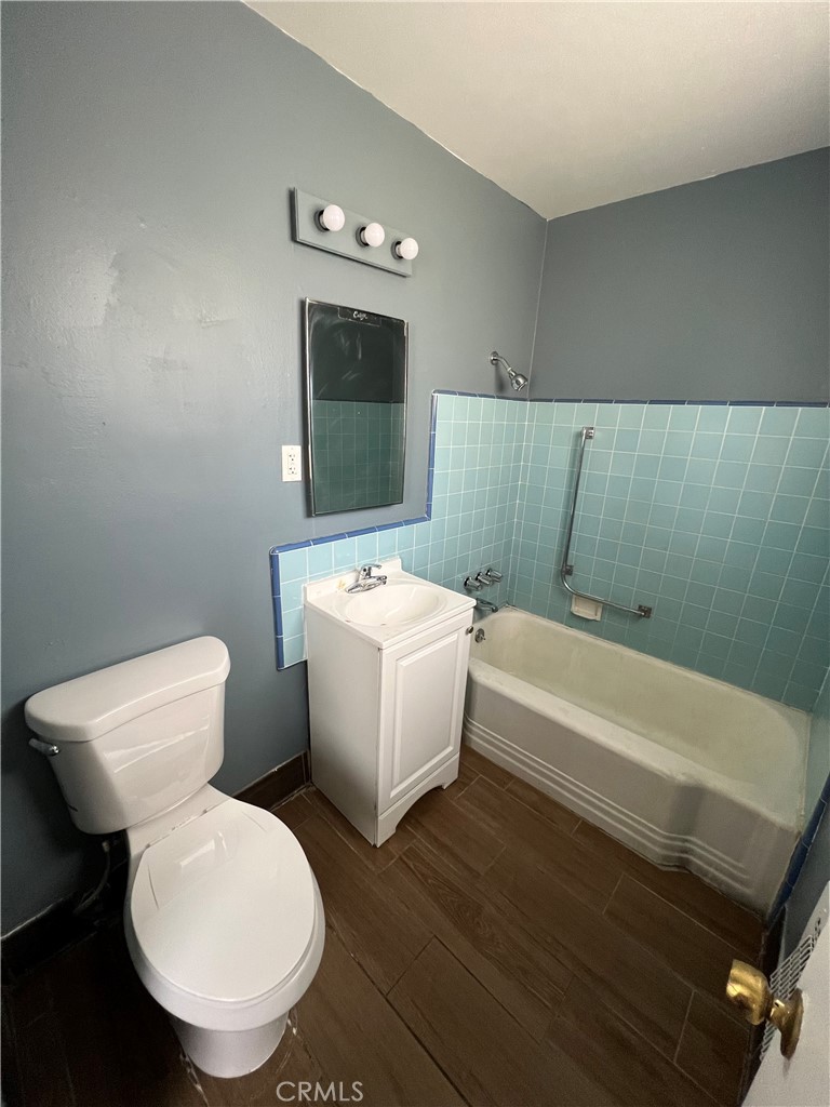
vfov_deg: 106.2
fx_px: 416
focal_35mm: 13
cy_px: 554
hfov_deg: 89.9
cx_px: 415
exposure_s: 1/102
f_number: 1.8
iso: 250
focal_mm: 1.57
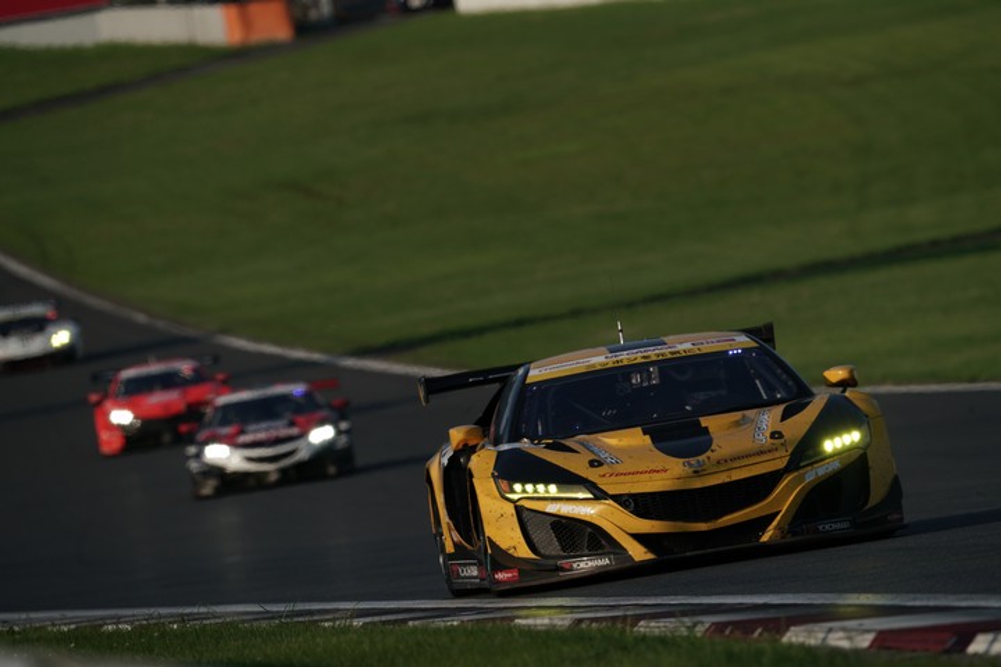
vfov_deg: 2.7
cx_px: 500
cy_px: 334
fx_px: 13902
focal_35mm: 500
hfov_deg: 4.1
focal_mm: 500
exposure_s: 1/800
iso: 200
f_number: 8
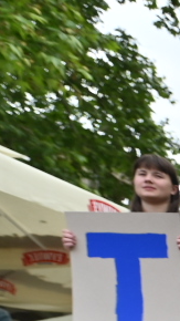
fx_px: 696
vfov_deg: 22.8
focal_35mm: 82
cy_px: 427
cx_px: 680
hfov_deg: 8.6
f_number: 3.5
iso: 100
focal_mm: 14
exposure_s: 1/400
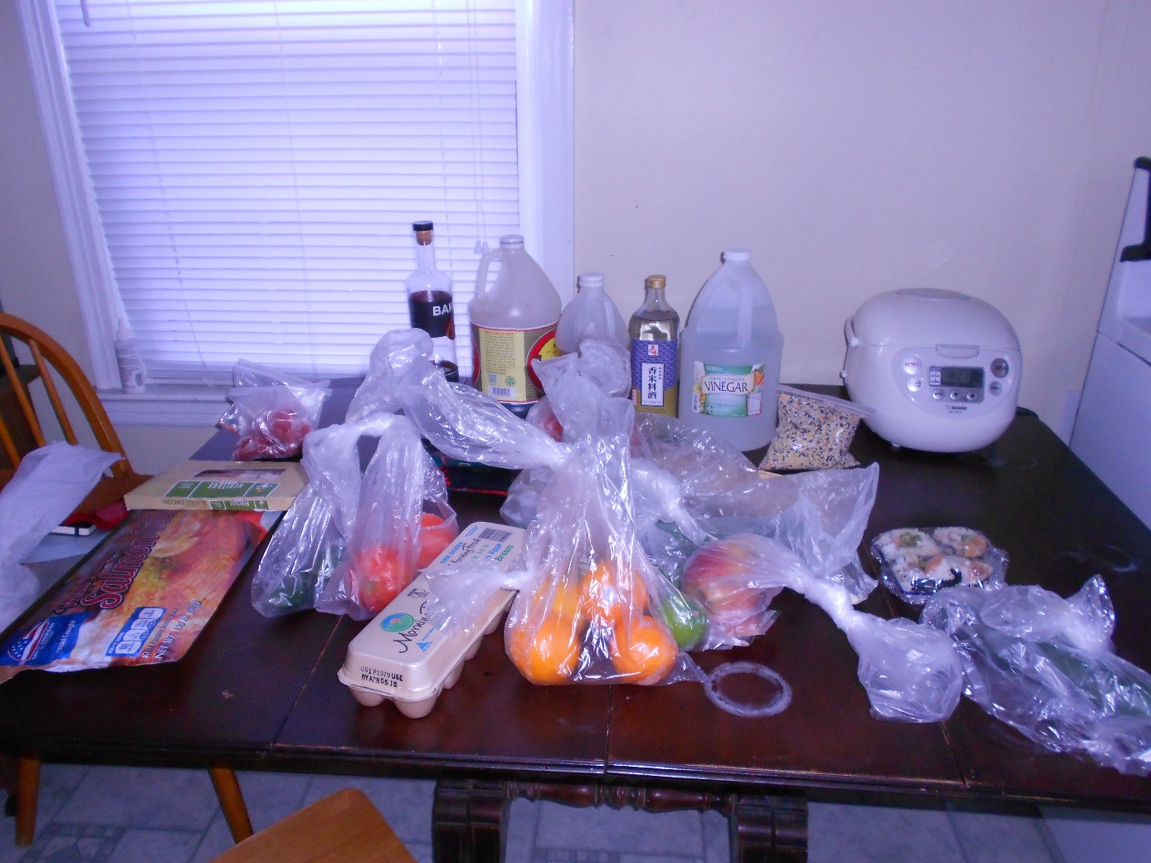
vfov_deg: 51.3
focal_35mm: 27
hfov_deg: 65.3
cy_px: 445
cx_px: 560
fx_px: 898
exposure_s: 1/25
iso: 200
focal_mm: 4.6
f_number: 3.2
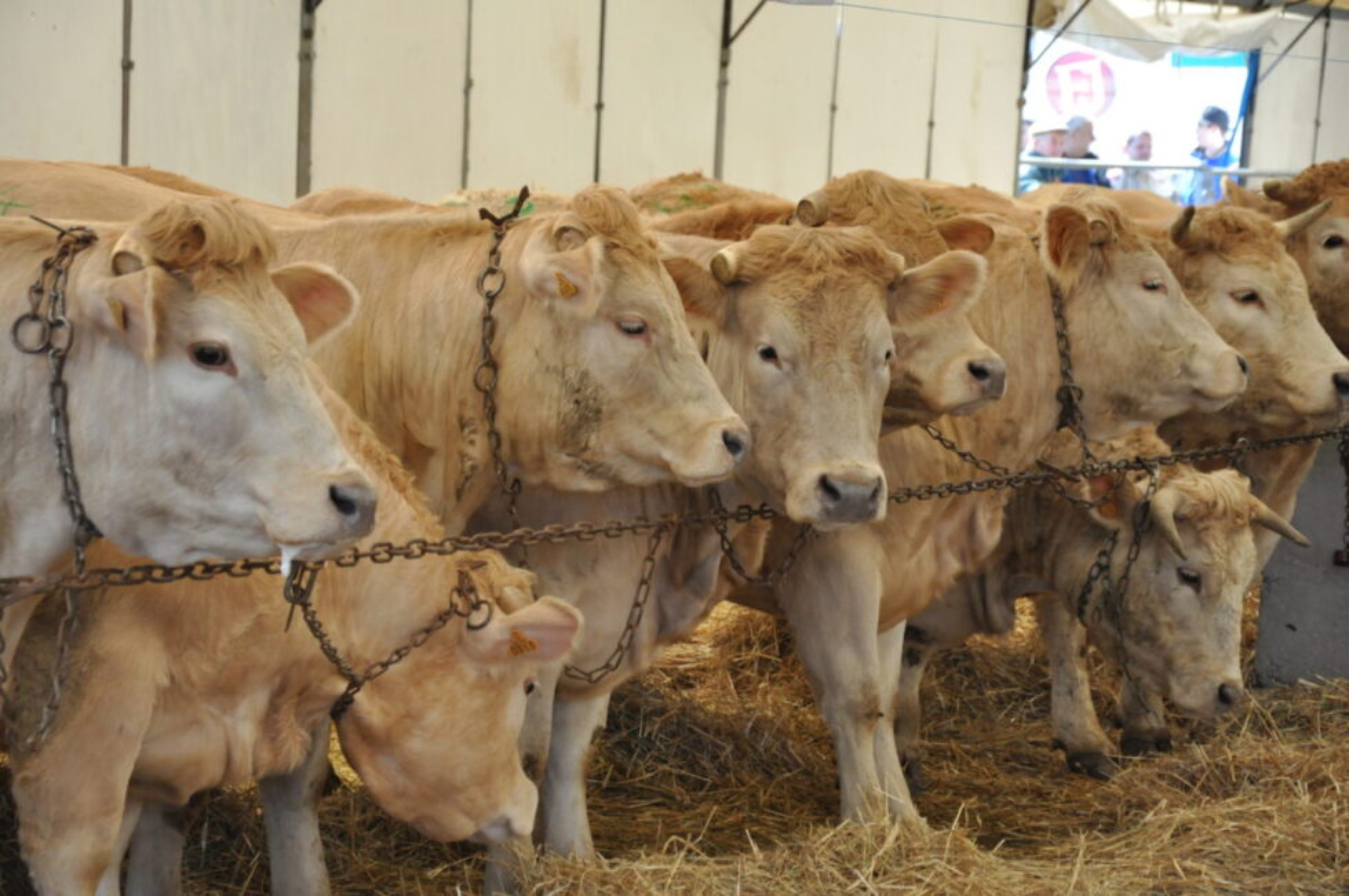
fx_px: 4491
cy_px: 448
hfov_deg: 17.1
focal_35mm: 120
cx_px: 674
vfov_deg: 11.4
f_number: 5.3
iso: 1000
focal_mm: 80
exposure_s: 1/320
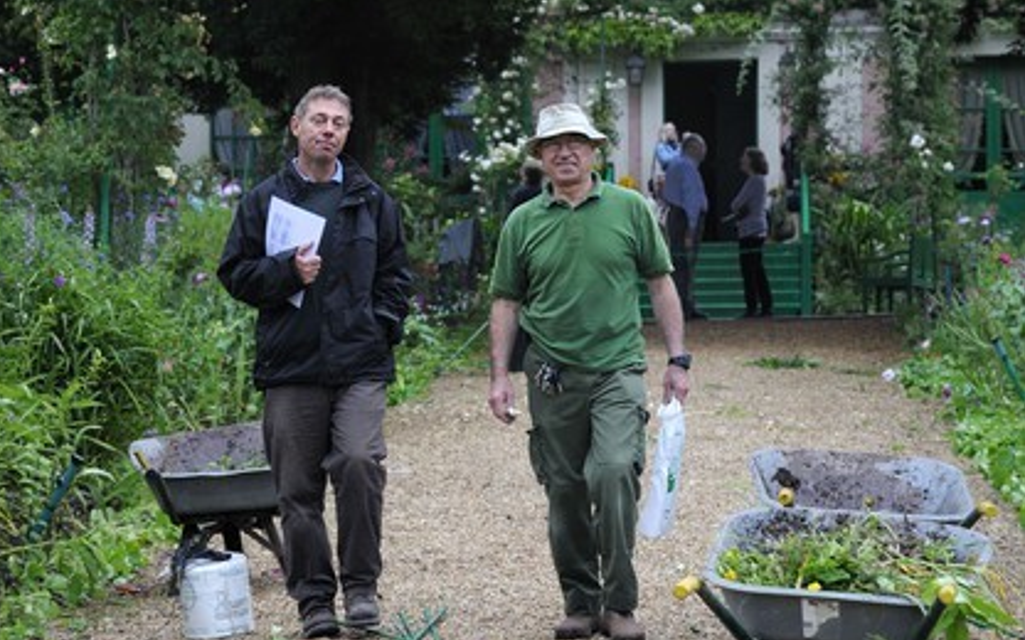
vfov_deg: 11.6
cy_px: 322
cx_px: 511
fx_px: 3157
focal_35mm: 113
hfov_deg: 18.4
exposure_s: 1/200
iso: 800
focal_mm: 110
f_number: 6.3
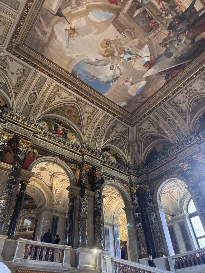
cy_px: 136
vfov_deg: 71.6
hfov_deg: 56.8
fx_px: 190
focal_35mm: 24
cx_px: 102
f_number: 1.78
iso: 640
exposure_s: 1/33
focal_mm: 6.76
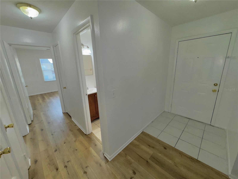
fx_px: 96
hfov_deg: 102.1
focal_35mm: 14
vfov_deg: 85.7
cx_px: 119
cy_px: 90
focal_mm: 2.22
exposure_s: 1/122
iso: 80
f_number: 2.2
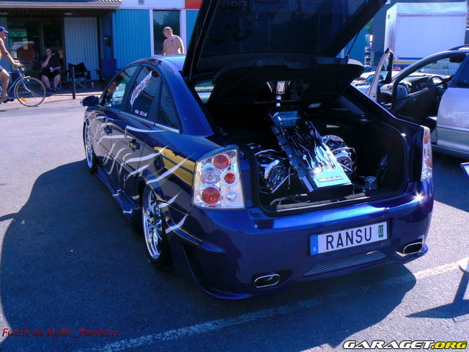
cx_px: 234
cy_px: 176
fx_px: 488
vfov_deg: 39.7
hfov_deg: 51.4
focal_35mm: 36
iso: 80
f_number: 5.6
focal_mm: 6
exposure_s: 1/400
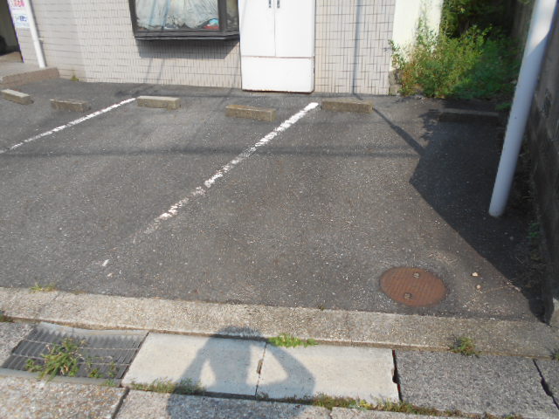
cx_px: 280
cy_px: 210
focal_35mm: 26
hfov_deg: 67.3
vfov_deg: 53.1
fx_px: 420
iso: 80
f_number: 3.2
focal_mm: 4.6
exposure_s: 1/640
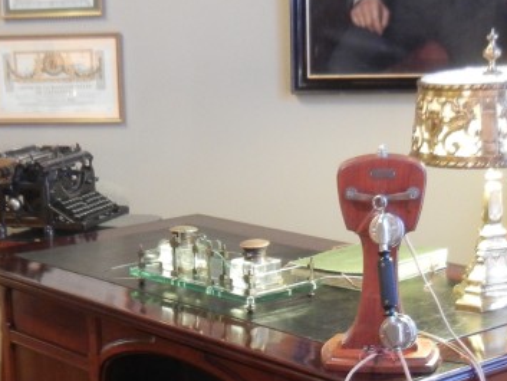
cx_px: 194
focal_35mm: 87
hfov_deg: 22.4
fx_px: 1275
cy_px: 269
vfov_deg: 16.9
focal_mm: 5.4
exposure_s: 1/1.7
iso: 400
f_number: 3.5
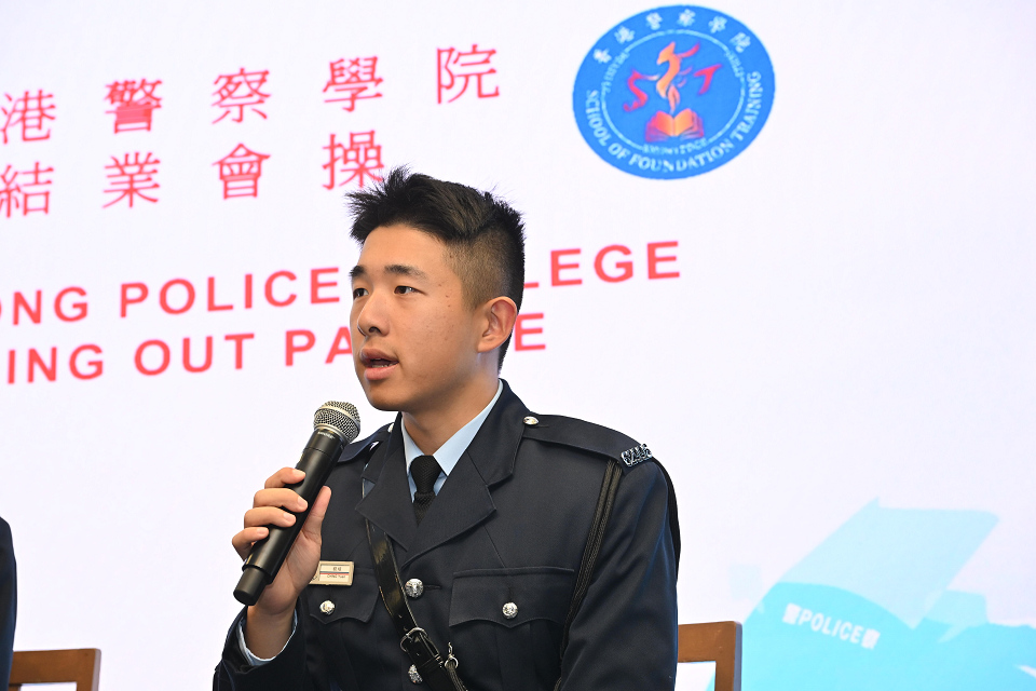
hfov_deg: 30.1
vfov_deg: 20.3
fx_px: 1928
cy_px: 346
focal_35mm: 67
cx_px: 518
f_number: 5.6
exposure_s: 1/125
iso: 1250
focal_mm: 67
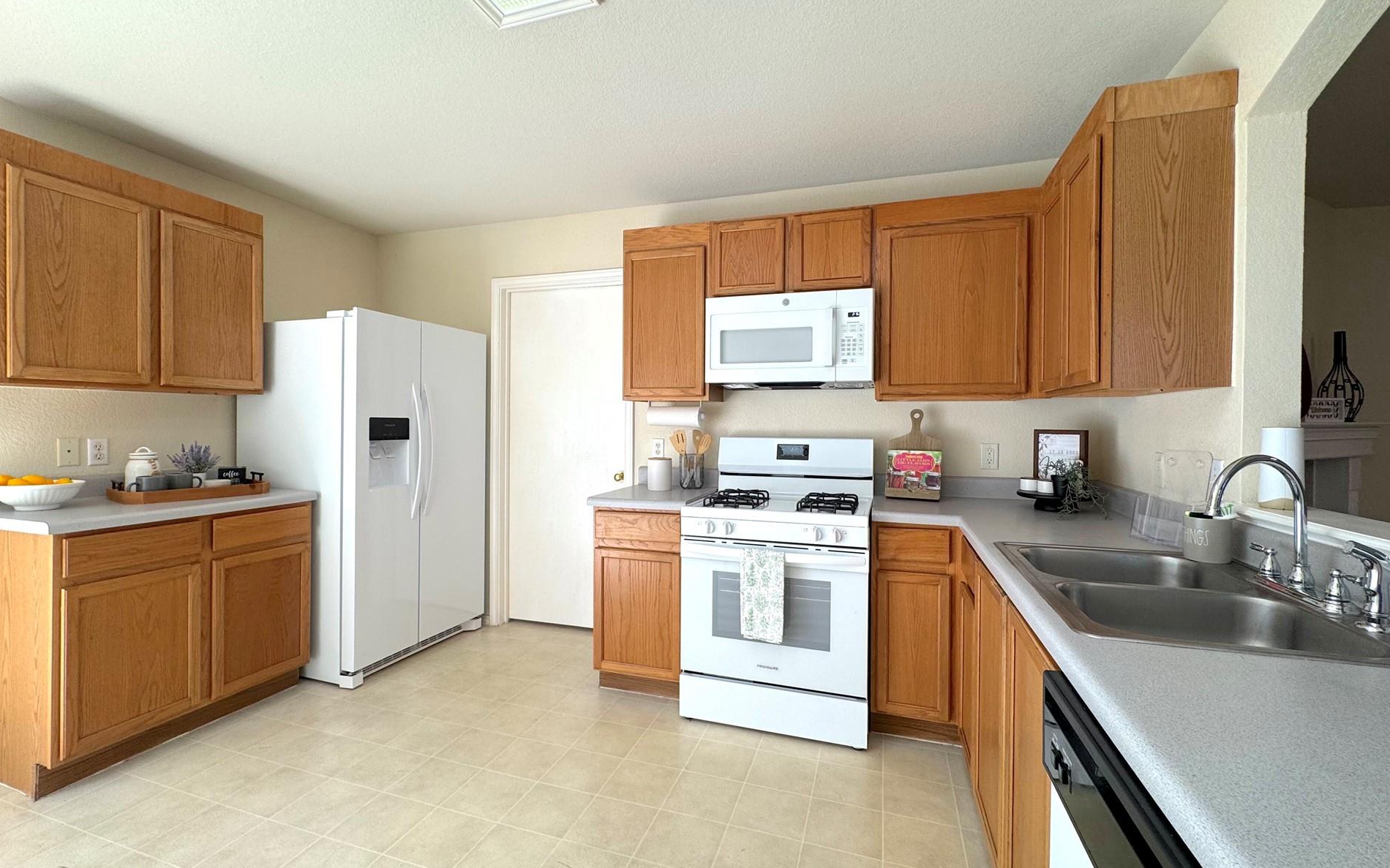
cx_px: 683
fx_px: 606
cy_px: 428
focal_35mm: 16
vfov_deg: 71.2
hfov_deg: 97.8
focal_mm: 2.22
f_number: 2.2
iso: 50
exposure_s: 1/120
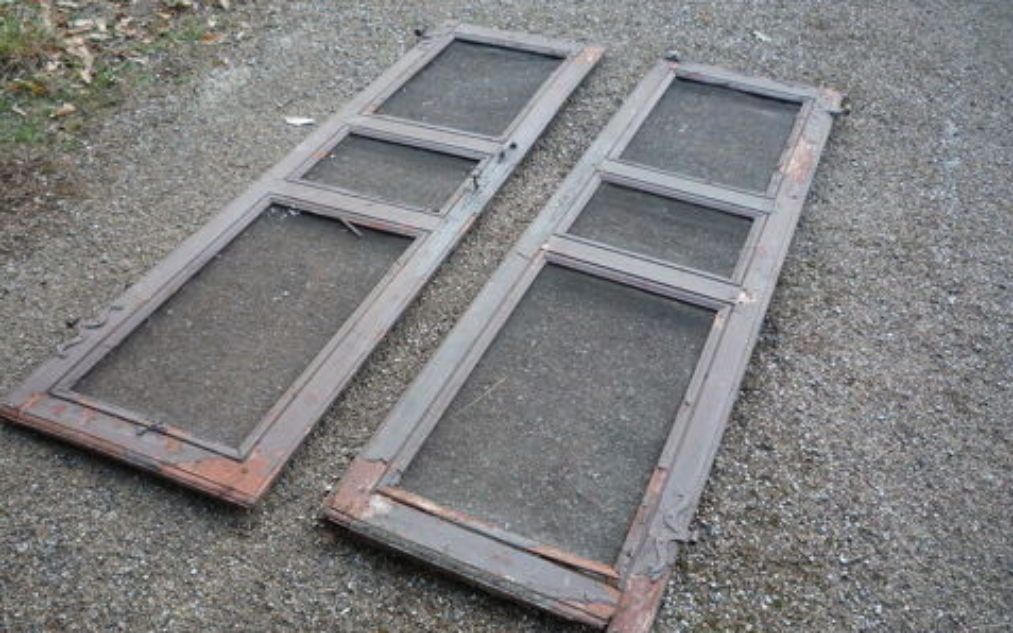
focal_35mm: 32
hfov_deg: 59.7
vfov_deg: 39.4
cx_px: 508
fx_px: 883
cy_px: 344
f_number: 3.3
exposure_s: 1/40
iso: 100
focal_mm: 5.2
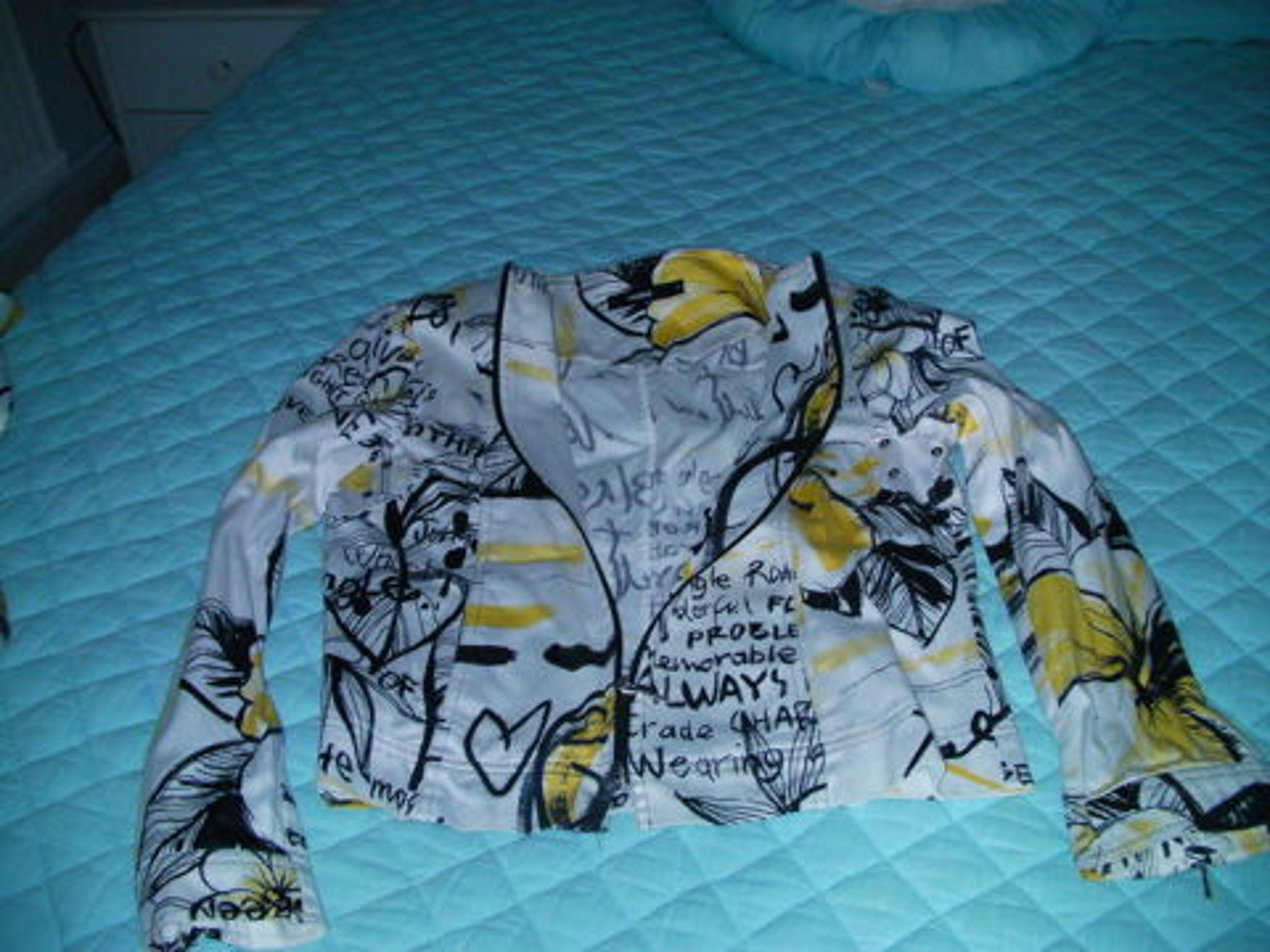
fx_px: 1394
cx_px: 635
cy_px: 476
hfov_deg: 49.0
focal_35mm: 38
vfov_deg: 37.7
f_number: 3.5
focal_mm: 6.3
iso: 200
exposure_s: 1/30
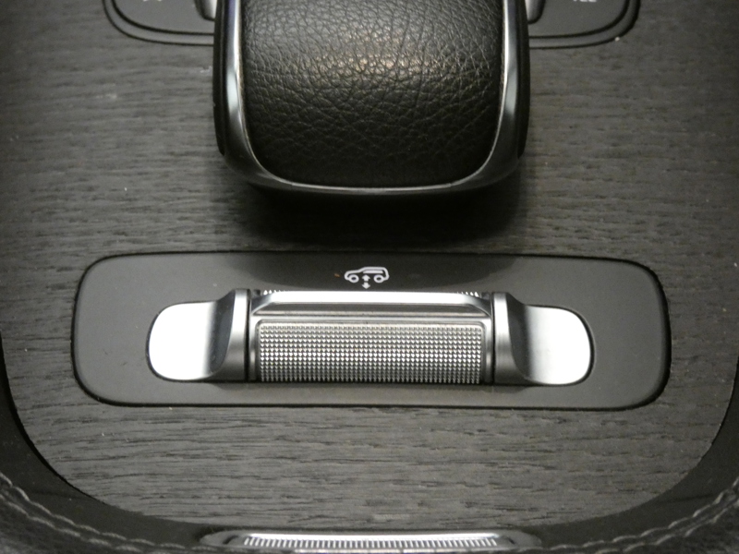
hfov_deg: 27.8
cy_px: 277
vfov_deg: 21.0
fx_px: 1494
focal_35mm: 70
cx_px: 370
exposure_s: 1/15
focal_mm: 12.5
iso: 1600
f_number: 4.3
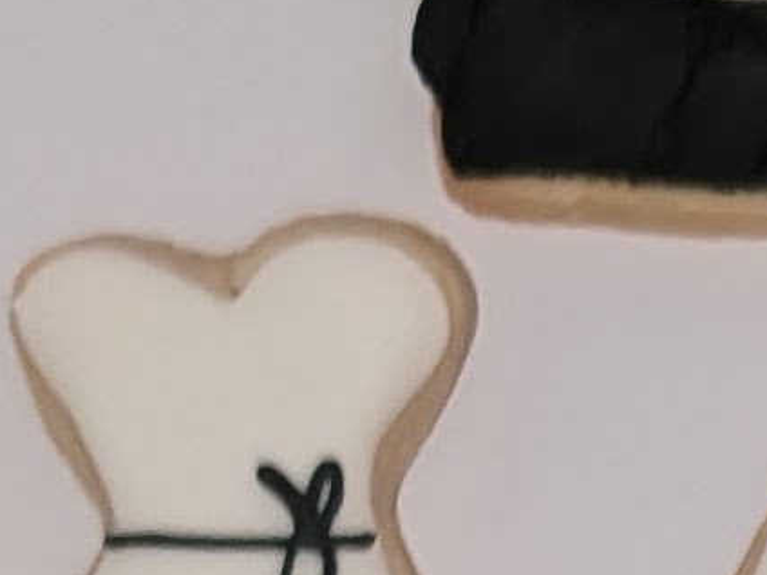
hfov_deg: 8.5
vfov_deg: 5.8
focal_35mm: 231
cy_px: 2043
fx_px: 5118
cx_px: 751
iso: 680
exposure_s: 1/33.3
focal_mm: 6.9
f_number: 1.68
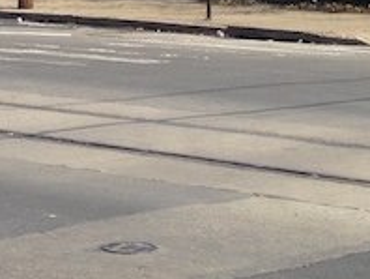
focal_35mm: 178
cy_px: -238
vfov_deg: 8.0
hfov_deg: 10.8
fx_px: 1905
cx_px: -138
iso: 50
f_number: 2.4
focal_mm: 4.28
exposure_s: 1/1577
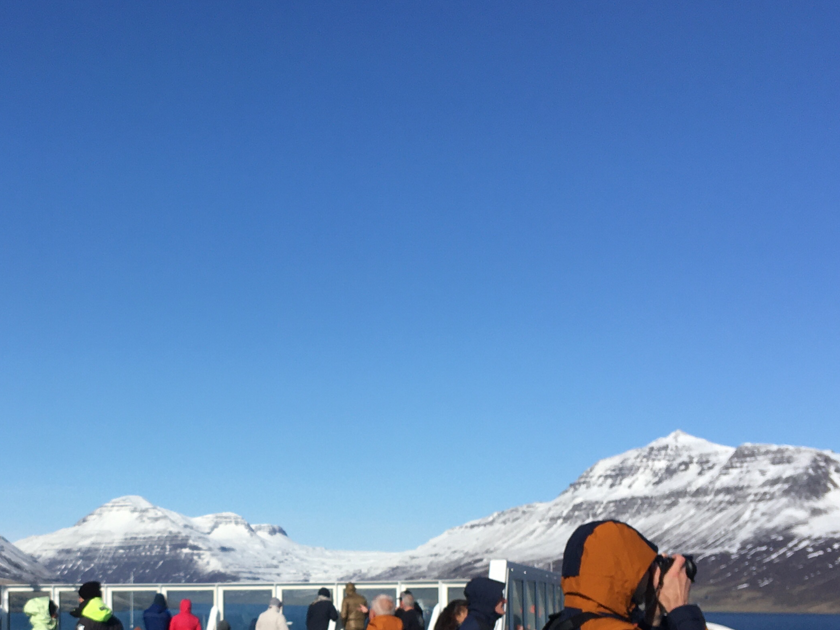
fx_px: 1359
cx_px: 247
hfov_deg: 33.9
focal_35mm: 56
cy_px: 549
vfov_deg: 25.4
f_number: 2.2
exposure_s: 1/2959
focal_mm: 4.15
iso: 25
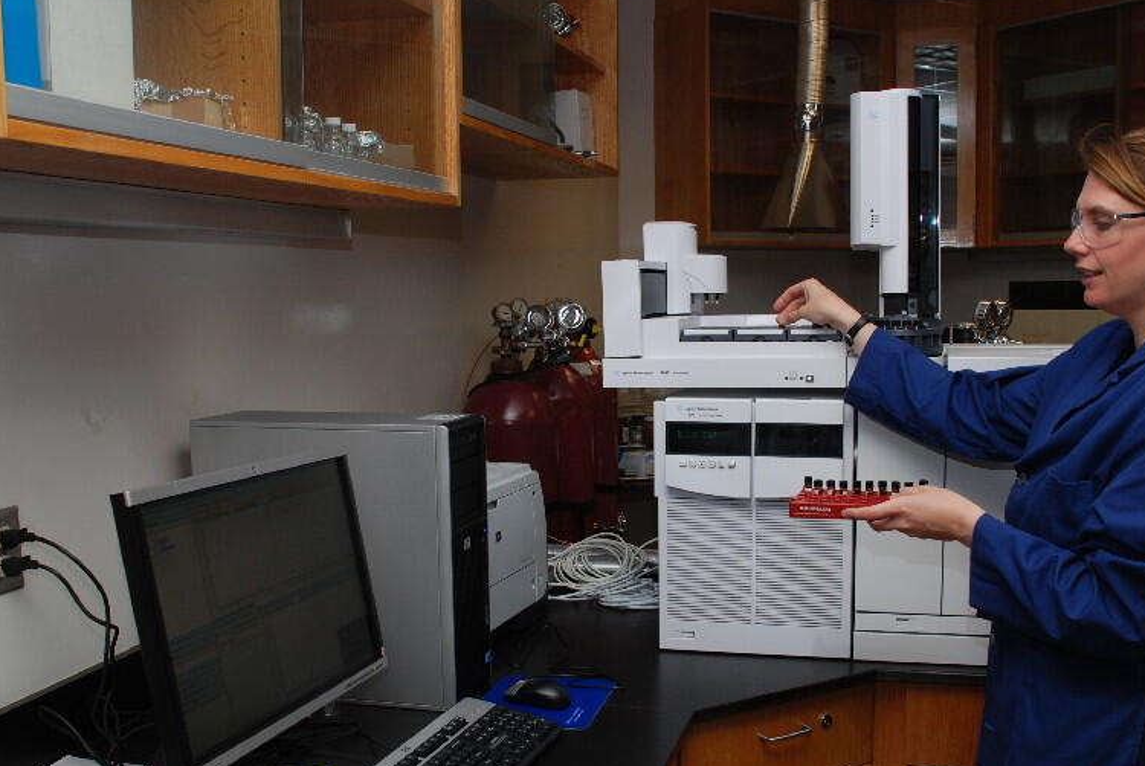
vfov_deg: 33.5
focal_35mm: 40
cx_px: 637
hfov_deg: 48.3
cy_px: 417
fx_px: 1274
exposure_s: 1/60
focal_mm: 20
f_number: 5
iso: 200
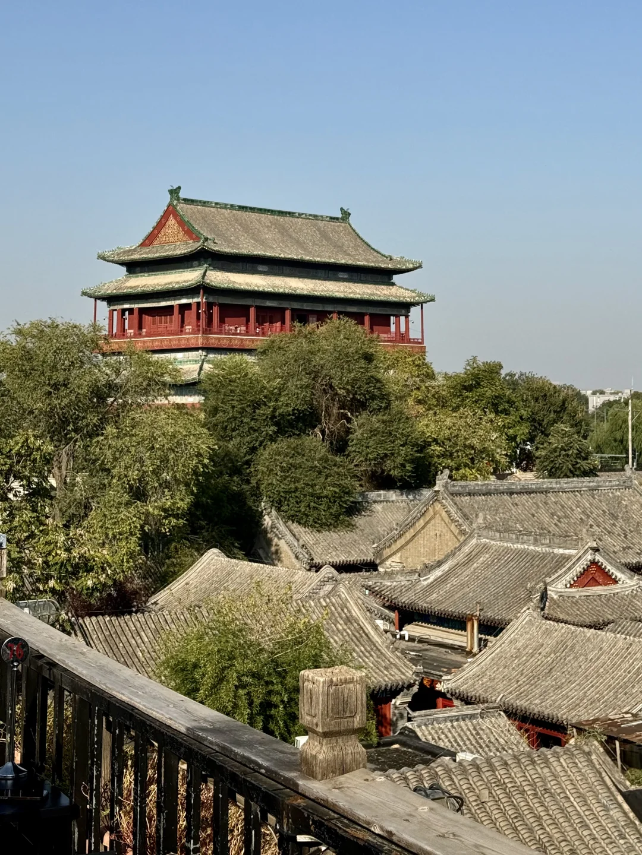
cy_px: 428
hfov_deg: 30.3
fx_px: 1187
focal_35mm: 48
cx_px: 321
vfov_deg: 39.7
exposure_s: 1/4587
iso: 80
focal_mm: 6.76
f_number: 1.78
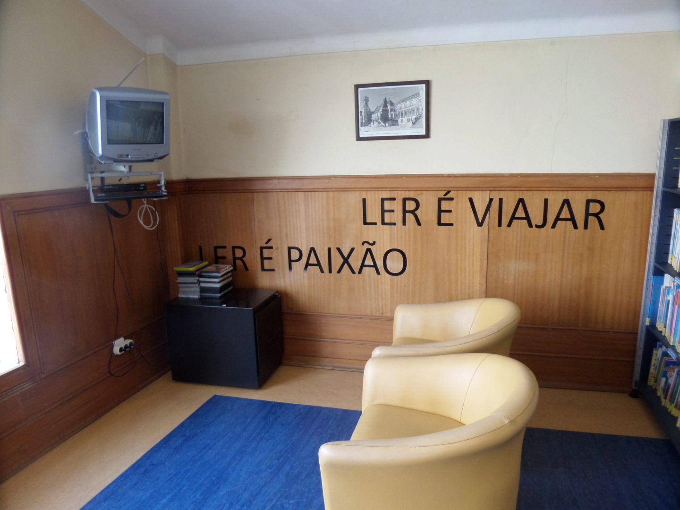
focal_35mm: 26
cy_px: 255
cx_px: 340
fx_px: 511
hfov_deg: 67.3
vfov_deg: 53.1
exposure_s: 1/30
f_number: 3.4
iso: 200
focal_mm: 4.3
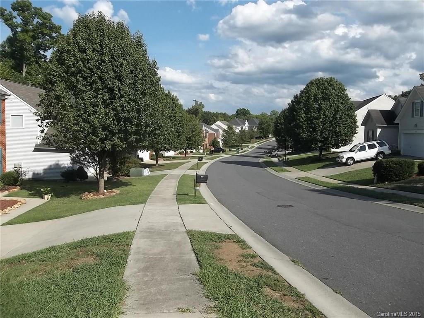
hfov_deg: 65.3
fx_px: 331
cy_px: 159
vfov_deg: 51.4
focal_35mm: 27
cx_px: 212
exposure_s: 1/200
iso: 80
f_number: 8.9
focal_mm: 4.9
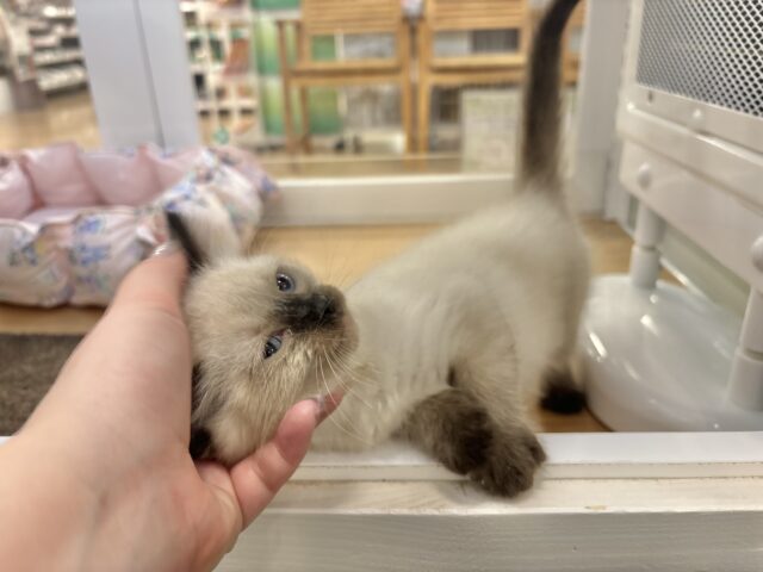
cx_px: 382
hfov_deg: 67.3
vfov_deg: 53.1
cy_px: 286
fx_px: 573
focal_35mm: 26
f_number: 1.6
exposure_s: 1/50
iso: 100
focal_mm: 5.96
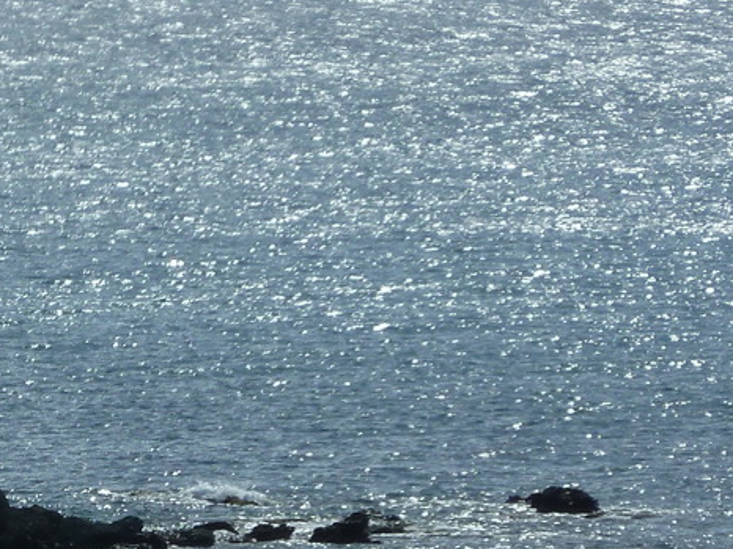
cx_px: -148
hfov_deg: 2.9
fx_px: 14540
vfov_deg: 2.2
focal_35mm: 687
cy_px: 656
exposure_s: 1/640
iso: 80
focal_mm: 36
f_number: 5.9
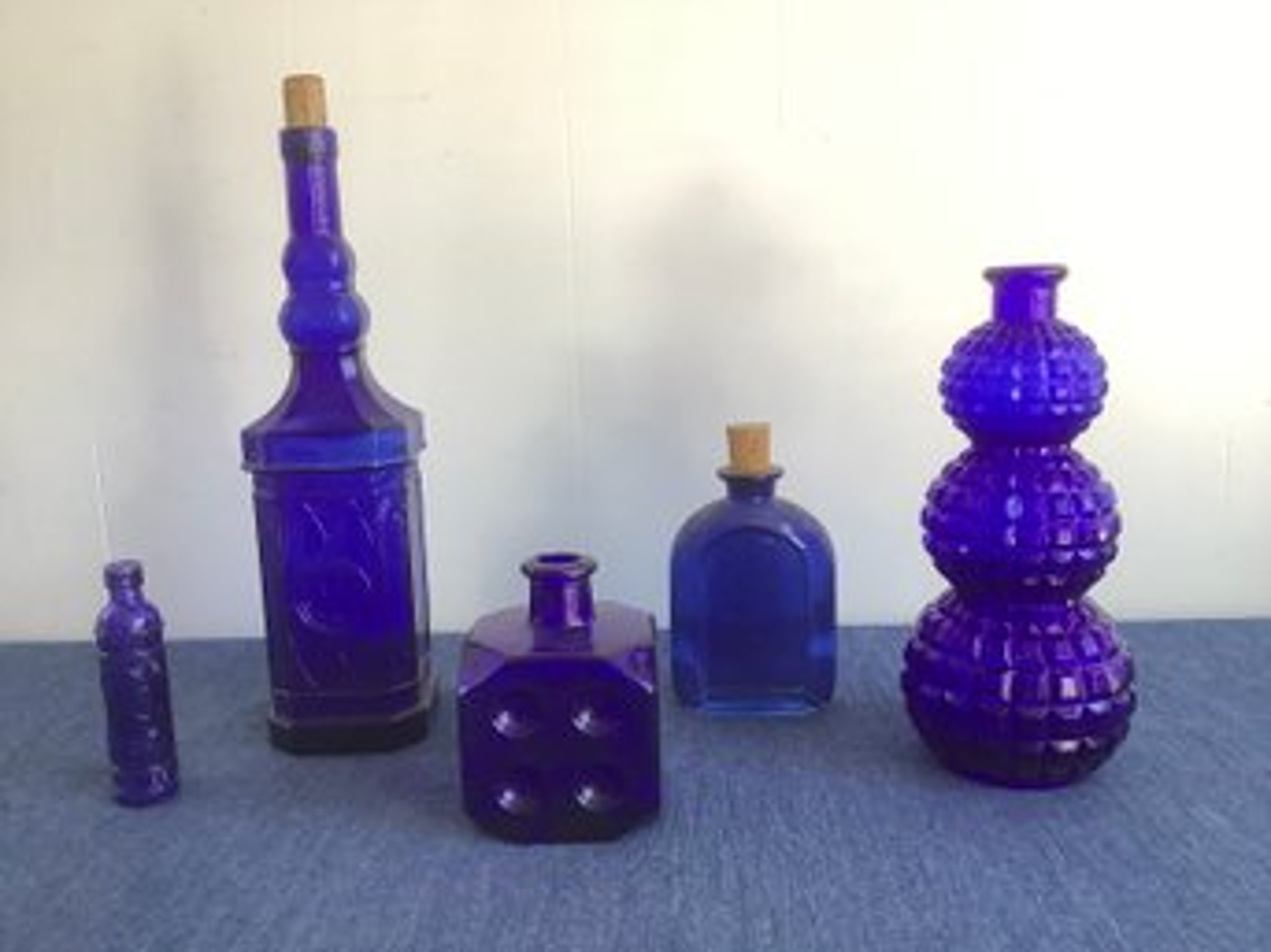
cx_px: 636
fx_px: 1138
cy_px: 476
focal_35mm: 31
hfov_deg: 58.4
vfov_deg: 45.4
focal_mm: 3.3
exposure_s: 1/60
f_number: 2.4
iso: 64
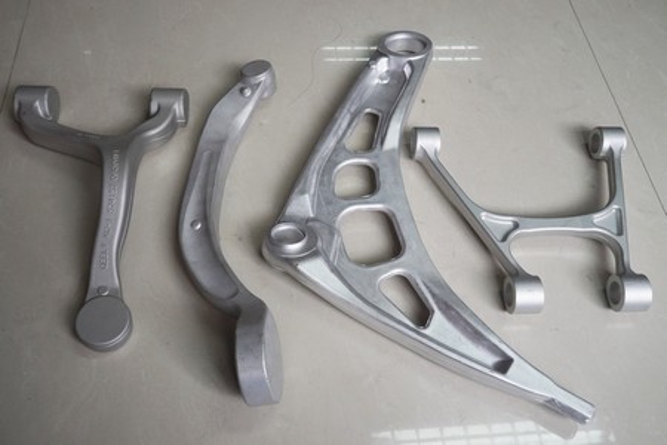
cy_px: 222
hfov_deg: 58.7
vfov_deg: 41.1
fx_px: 593
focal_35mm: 32
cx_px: 334
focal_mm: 32
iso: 1000
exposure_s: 1/25
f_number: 20
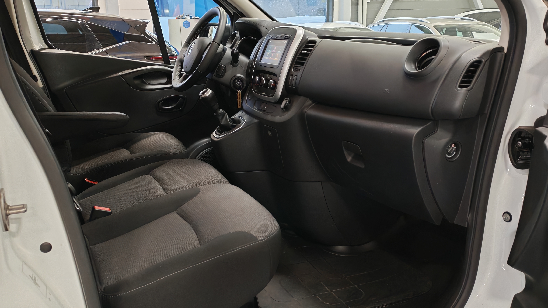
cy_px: 163
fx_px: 552
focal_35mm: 38
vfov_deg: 31.2
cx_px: 278
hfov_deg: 52.8
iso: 844
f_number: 1.9
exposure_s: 1/100
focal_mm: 6.12
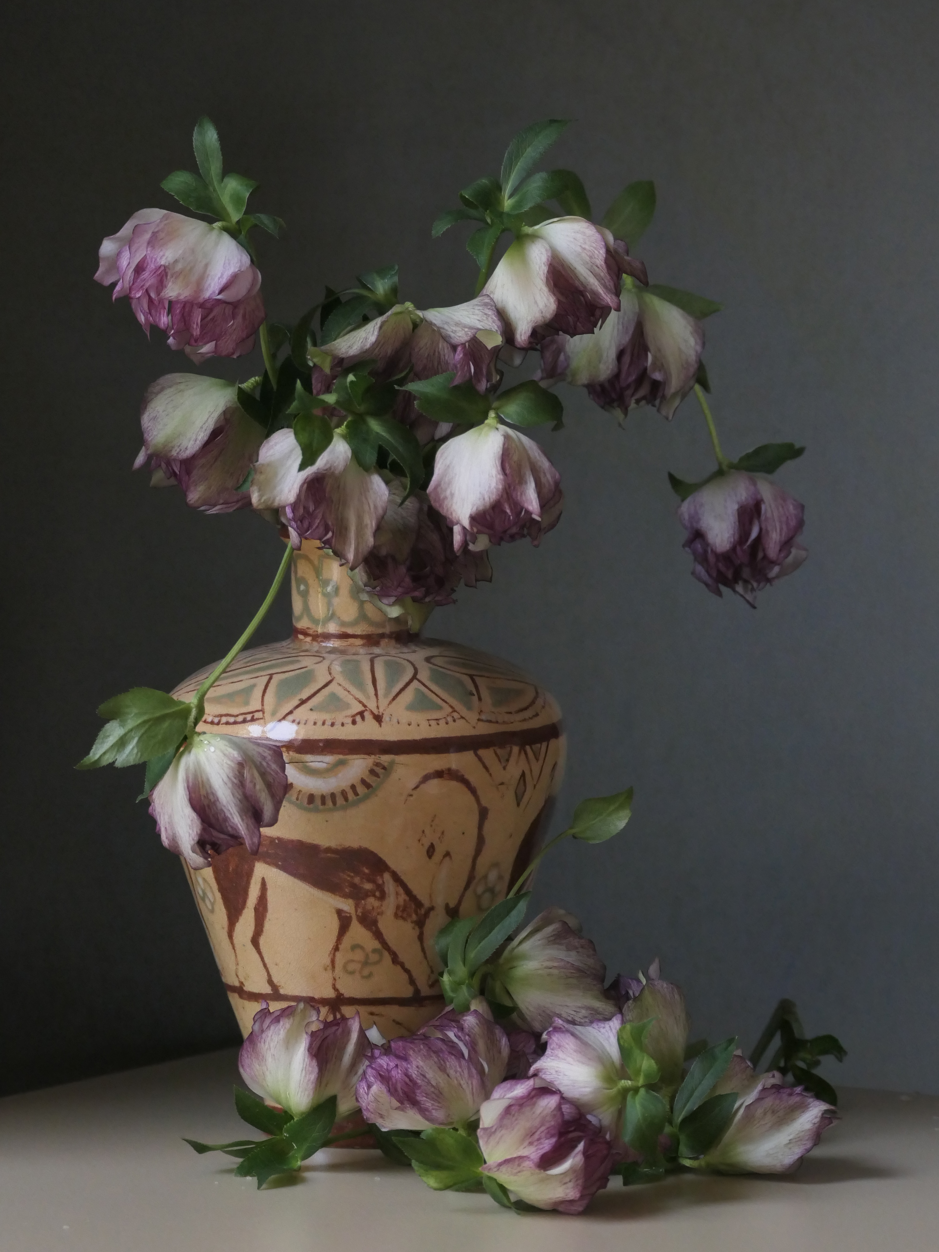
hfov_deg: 6.4
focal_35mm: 233
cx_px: 470
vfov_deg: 8.5
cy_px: 626
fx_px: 8427
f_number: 4
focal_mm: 78.73
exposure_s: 1/80
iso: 1600
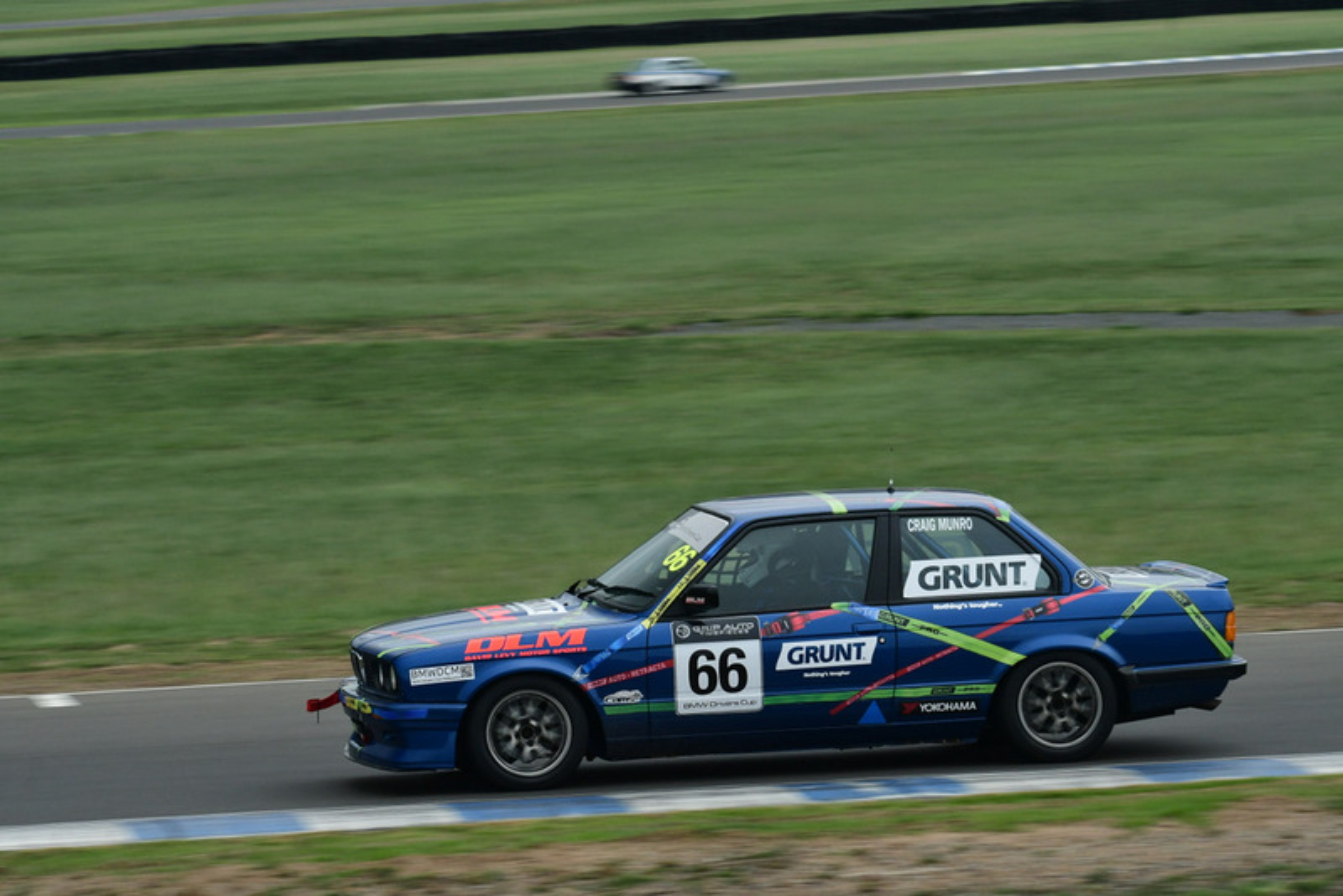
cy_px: 448
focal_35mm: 174
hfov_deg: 11.8
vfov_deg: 7.9
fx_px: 6493
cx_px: 672
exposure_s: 1/250
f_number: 11
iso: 1250
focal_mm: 116
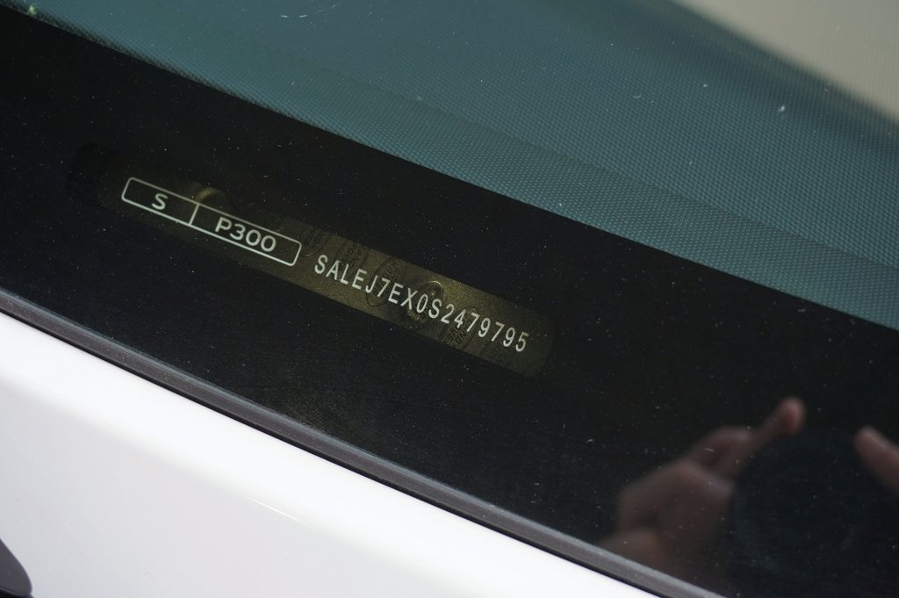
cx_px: 450
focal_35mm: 57
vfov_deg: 23.7
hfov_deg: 35.1
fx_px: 1422
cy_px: 299
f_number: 5.6
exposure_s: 1/60
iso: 200
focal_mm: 38
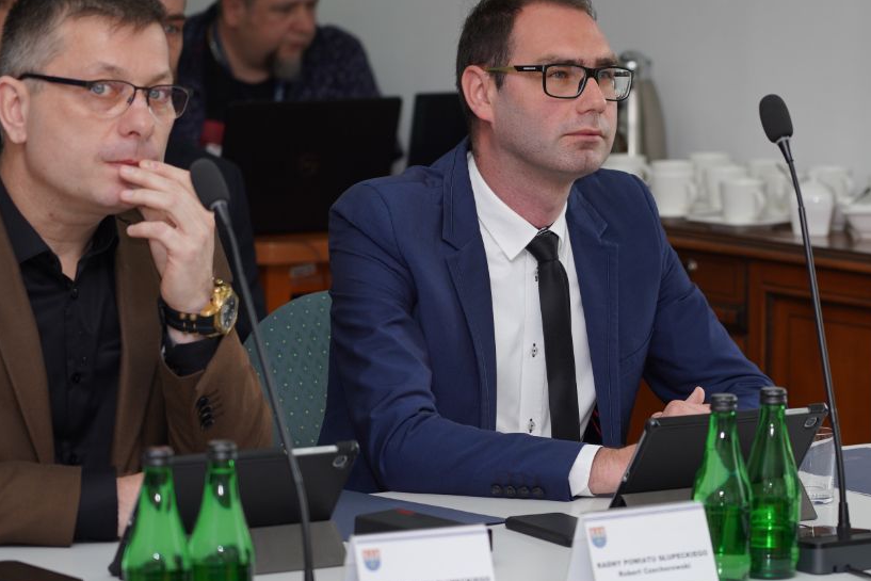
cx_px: 603
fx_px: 4041
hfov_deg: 12.3
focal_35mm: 167
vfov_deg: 8.2
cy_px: 273
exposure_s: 1/100
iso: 200
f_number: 4
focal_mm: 105
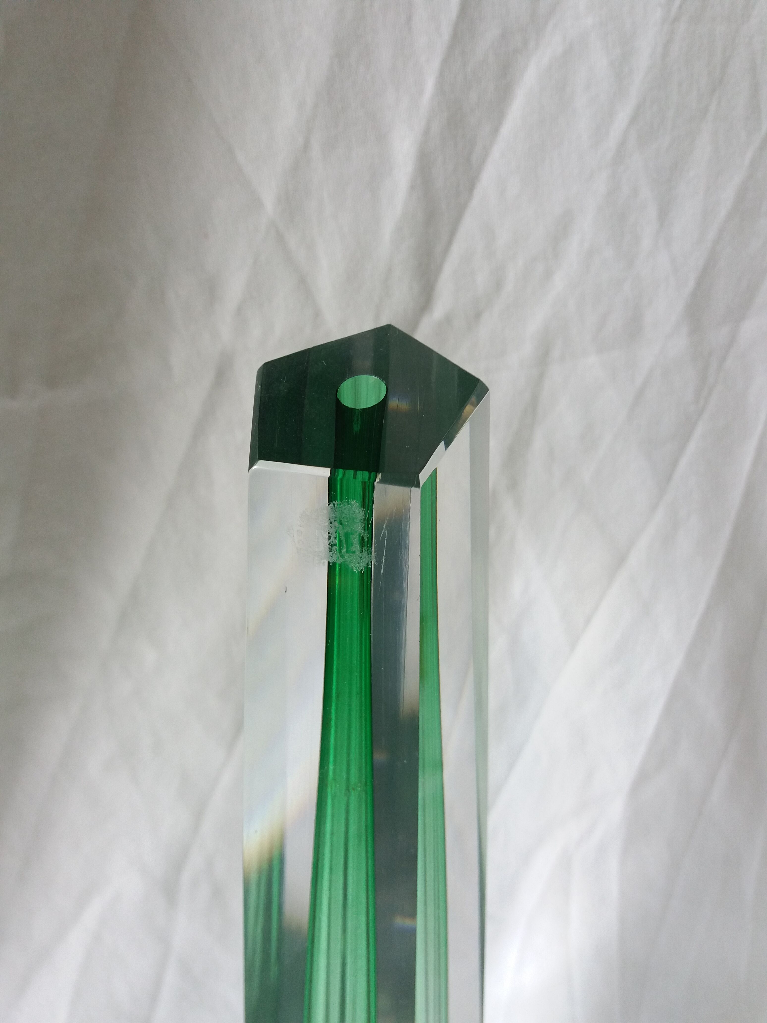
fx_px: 827
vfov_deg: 63.4
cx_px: 384
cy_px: 512
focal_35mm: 28
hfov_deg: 49.7
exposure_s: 1/33
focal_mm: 3.7
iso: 64
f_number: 1.9
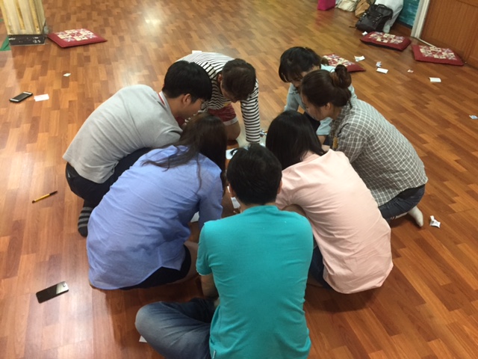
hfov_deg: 61.7
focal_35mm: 29
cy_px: 180
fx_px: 400
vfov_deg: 48.2
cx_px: 239
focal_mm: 4.15
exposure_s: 1/30
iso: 160
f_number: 2.2
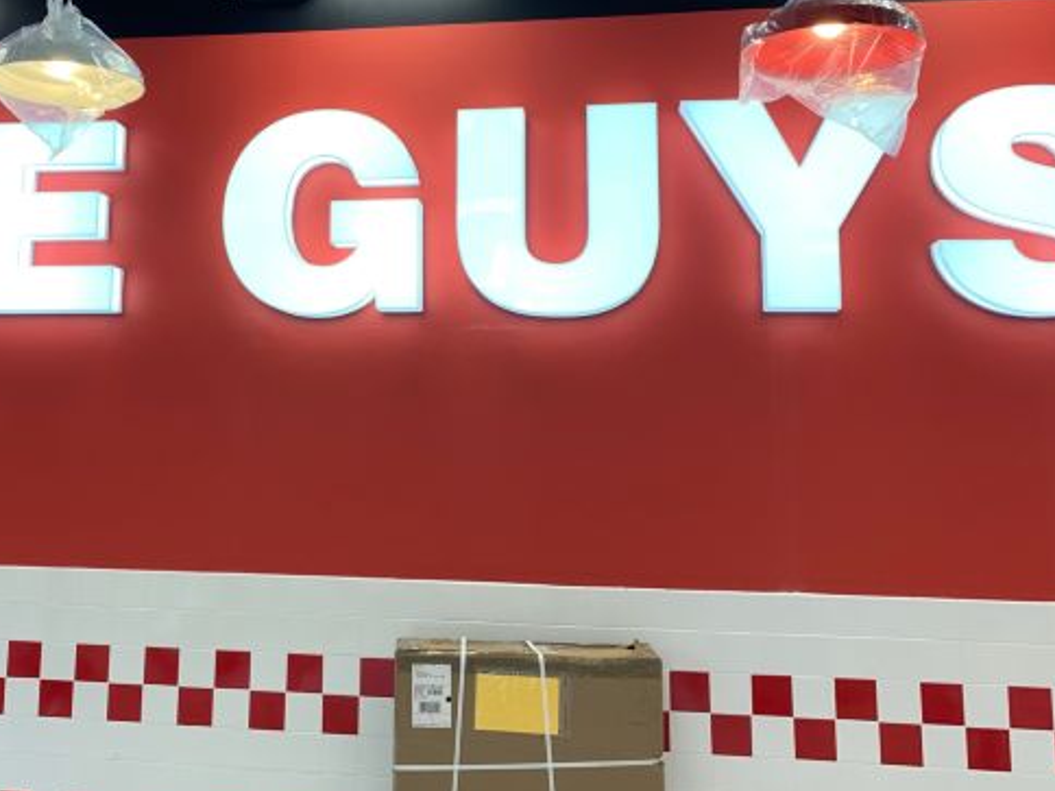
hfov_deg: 43.2
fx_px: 1311
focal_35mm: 43
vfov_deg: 33.2
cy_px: 248
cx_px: 349
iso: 40
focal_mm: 4.25
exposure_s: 1/120
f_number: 1.8
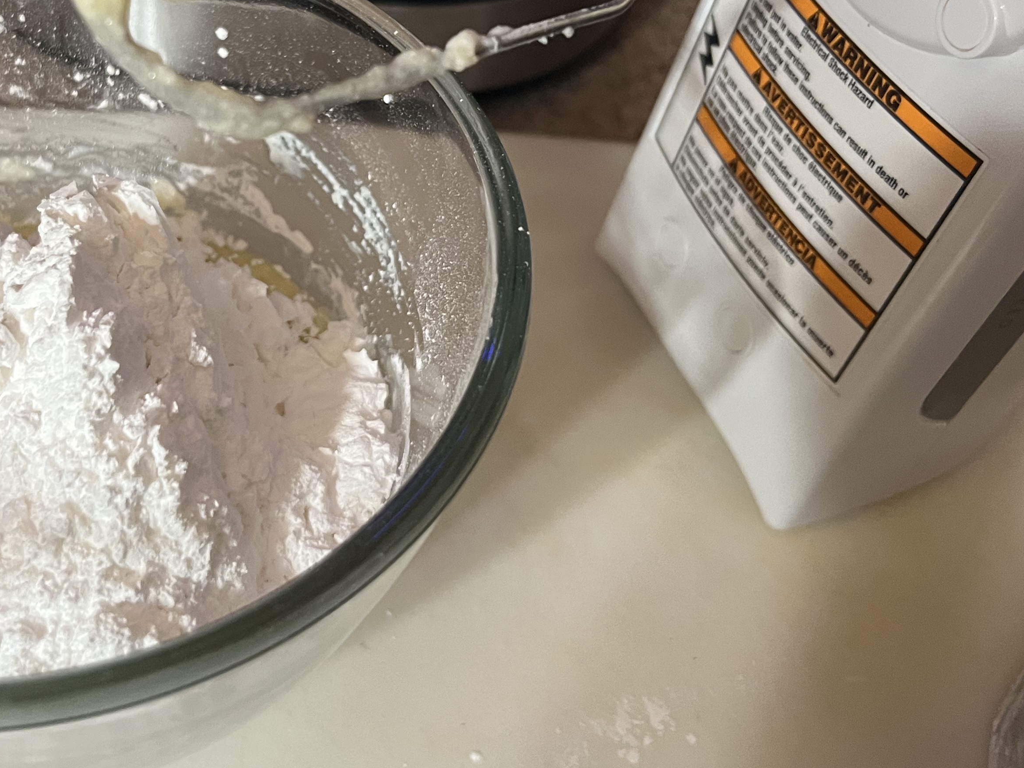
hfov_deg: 40.8
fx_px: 1331
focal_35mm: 45
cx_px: 249
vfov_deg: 31.8
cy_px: 227
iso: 320
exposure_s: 1/60
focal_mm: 5.7
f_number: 1.5
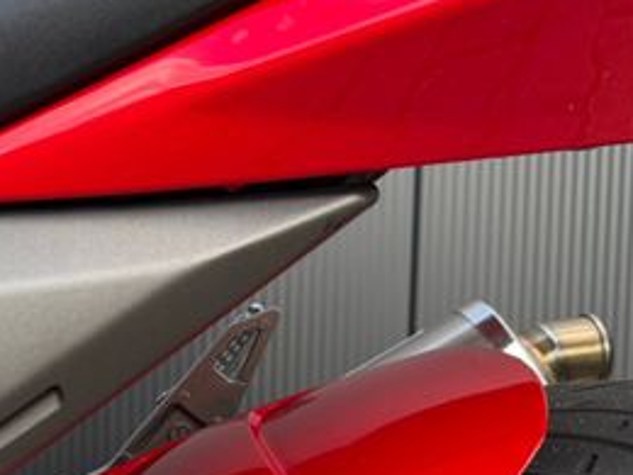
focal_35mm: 59
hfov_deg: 31.3
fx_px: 1079
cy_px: 448
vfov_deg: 24.0
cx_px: 73
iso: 100
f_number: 1.78
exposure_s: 1/481
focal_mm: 6.76
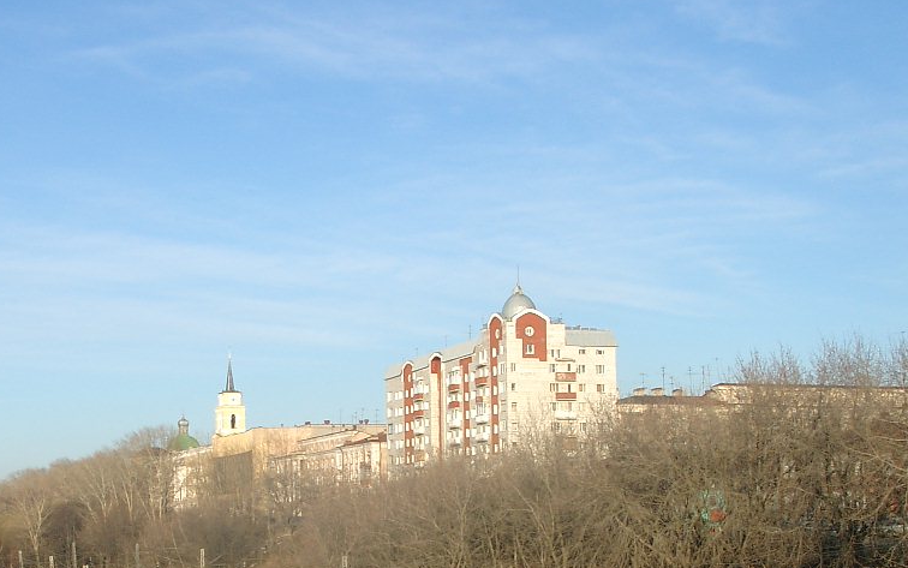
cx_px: 312
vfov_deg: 21.1
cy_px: 430
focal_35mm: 61
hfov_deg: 33.2
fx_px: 1510
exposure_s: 1/475
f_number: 4
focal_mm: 7.13
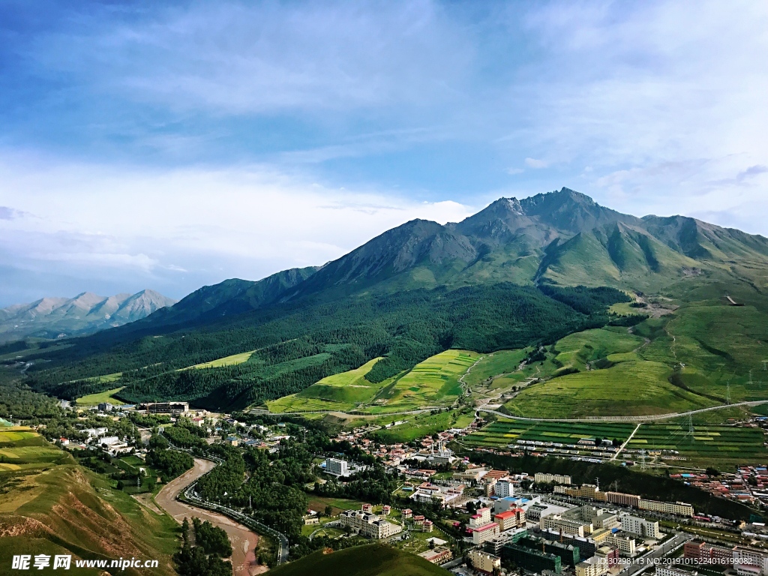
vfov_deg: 49.7
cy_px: 288
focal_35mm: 28
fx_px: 621
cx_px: 384
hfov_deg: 63.4
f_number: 1.8
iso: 20
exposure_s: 1/2591
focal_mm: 3.99
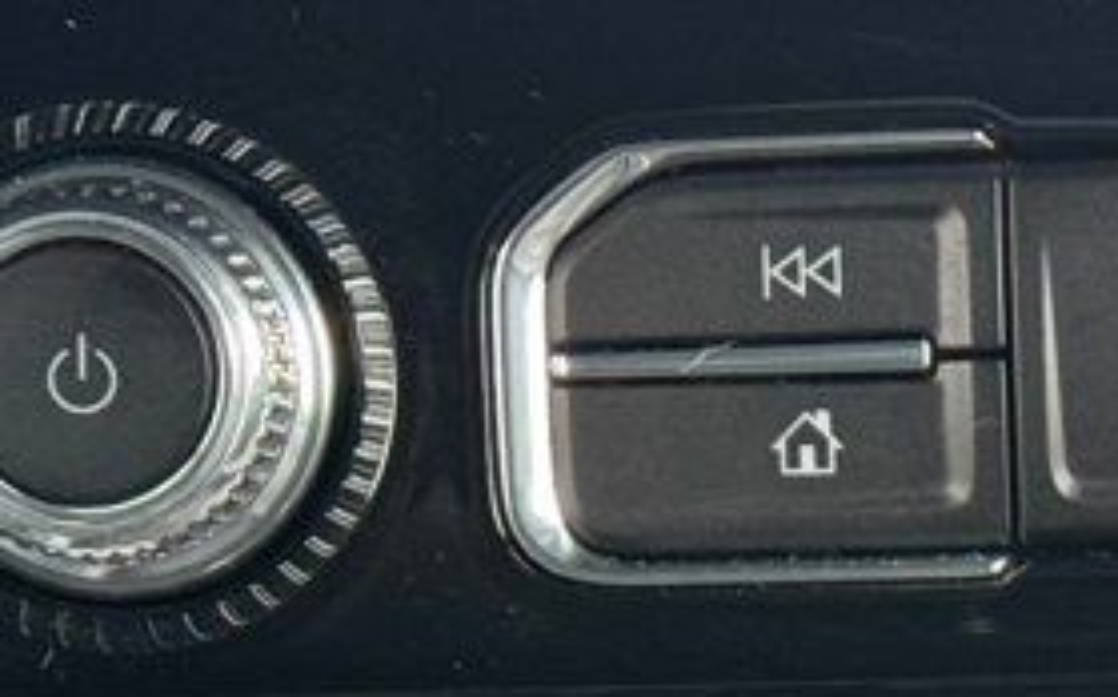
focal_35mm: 187
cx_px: 1282
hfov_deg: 11.0
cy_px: 897
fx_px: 5694
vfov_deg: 6.9
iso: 400
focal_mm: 6.76
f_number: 1.78
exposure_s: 1/33
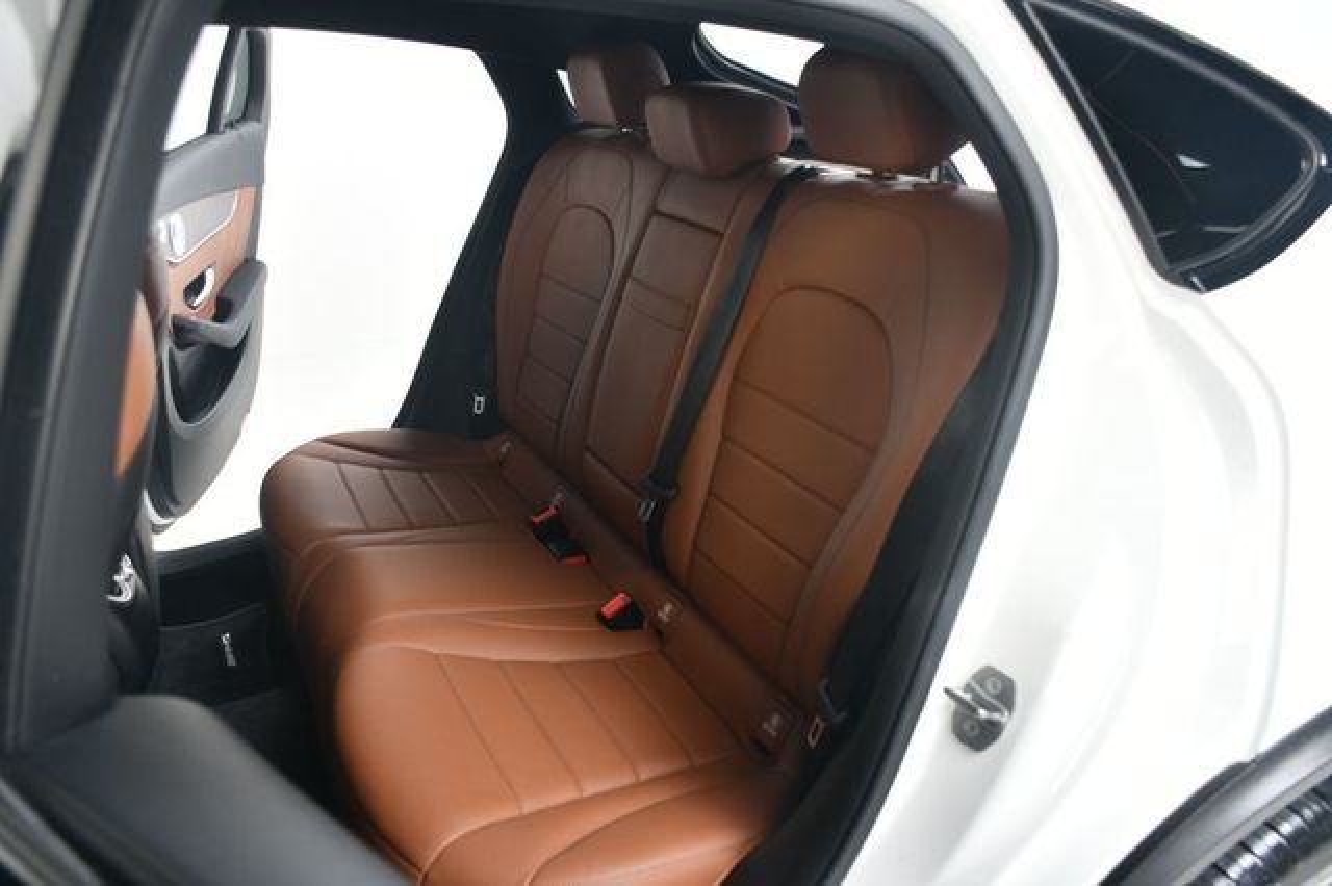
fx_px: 998
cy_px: 443
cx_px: 666
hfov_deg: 67.4
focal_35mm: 27
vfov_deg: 47.9
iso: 100
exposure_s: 1/160
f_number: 5.6
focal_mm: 18
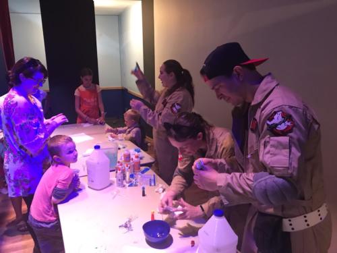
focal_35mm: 28
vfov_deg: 49.7
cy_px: 126
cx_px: 168
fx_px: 273
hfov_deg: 63.4
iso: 100
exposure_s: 1/11
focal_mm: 3.99
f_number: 1.8
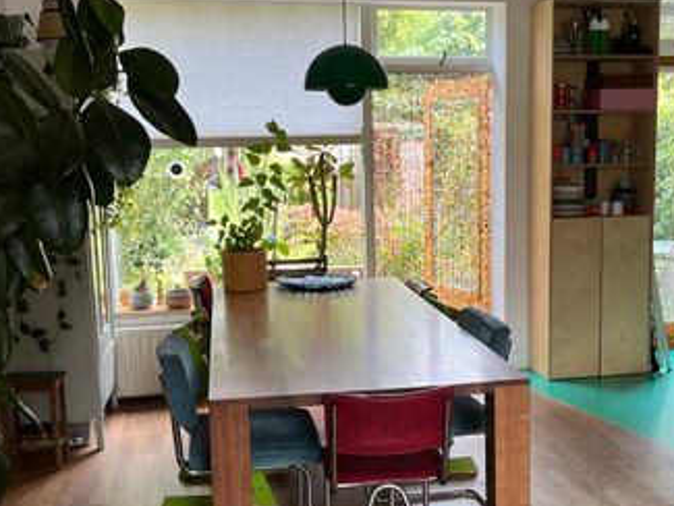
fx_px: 935
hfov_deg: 39.4
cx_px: 413
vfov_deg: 30.2
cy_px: 290
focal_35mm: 48
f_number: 1.6
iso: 100
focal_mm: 5.1
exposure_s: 1/121
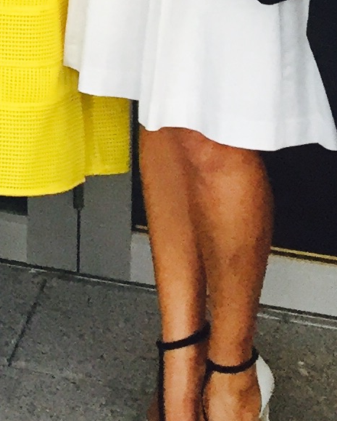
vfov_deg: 11.0
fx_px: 1982
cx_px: -383
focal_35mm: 159
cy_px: -441
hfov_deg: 9.0
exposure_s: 1/33
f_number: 2.2
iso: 50
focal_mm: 4.15
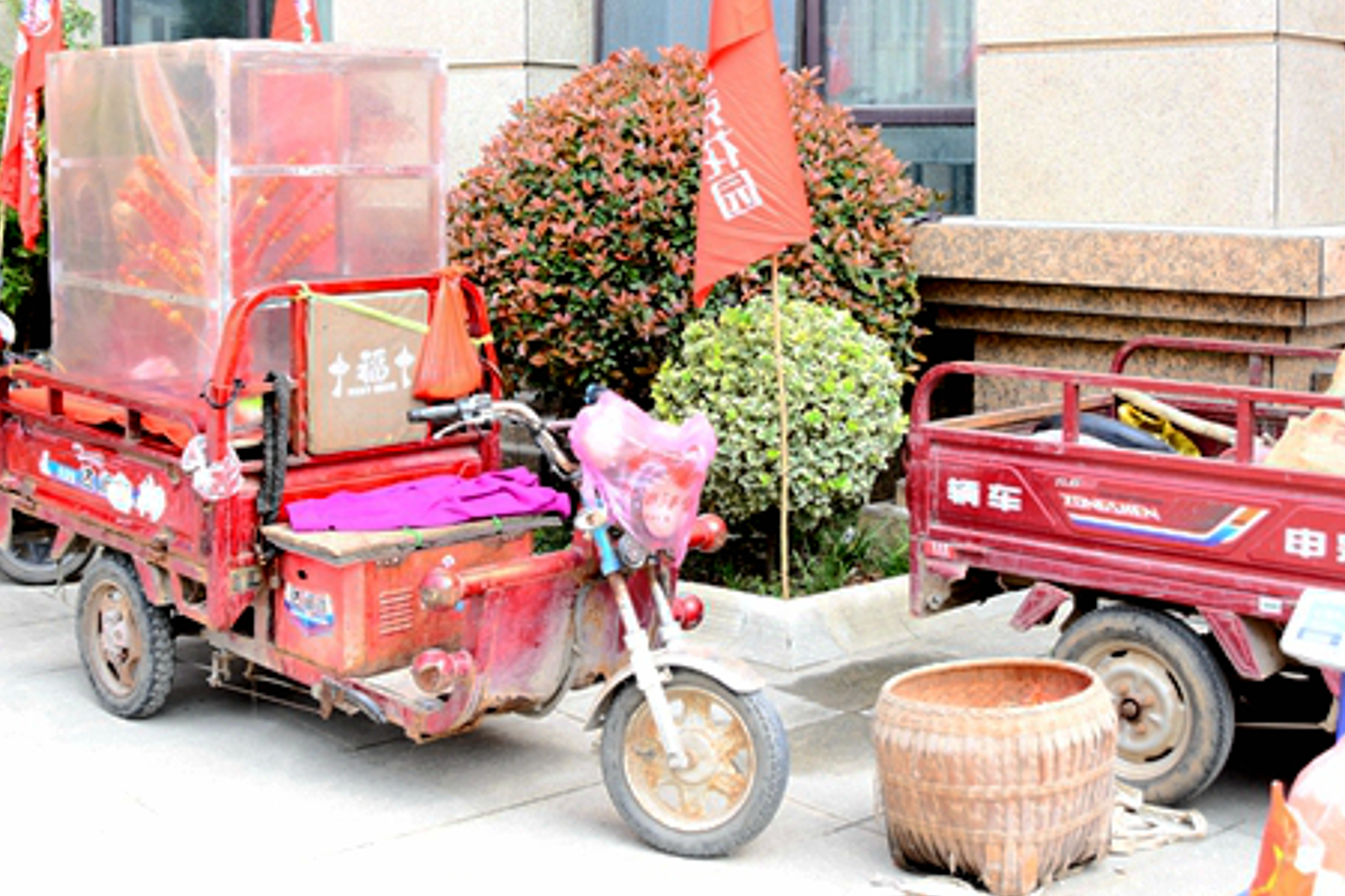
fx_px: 1793
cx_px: 762
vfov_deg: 27.9
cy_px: 291
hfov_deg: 41.0
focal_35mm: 48
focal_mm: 18
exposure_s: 1/80
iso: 125
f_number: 4.5
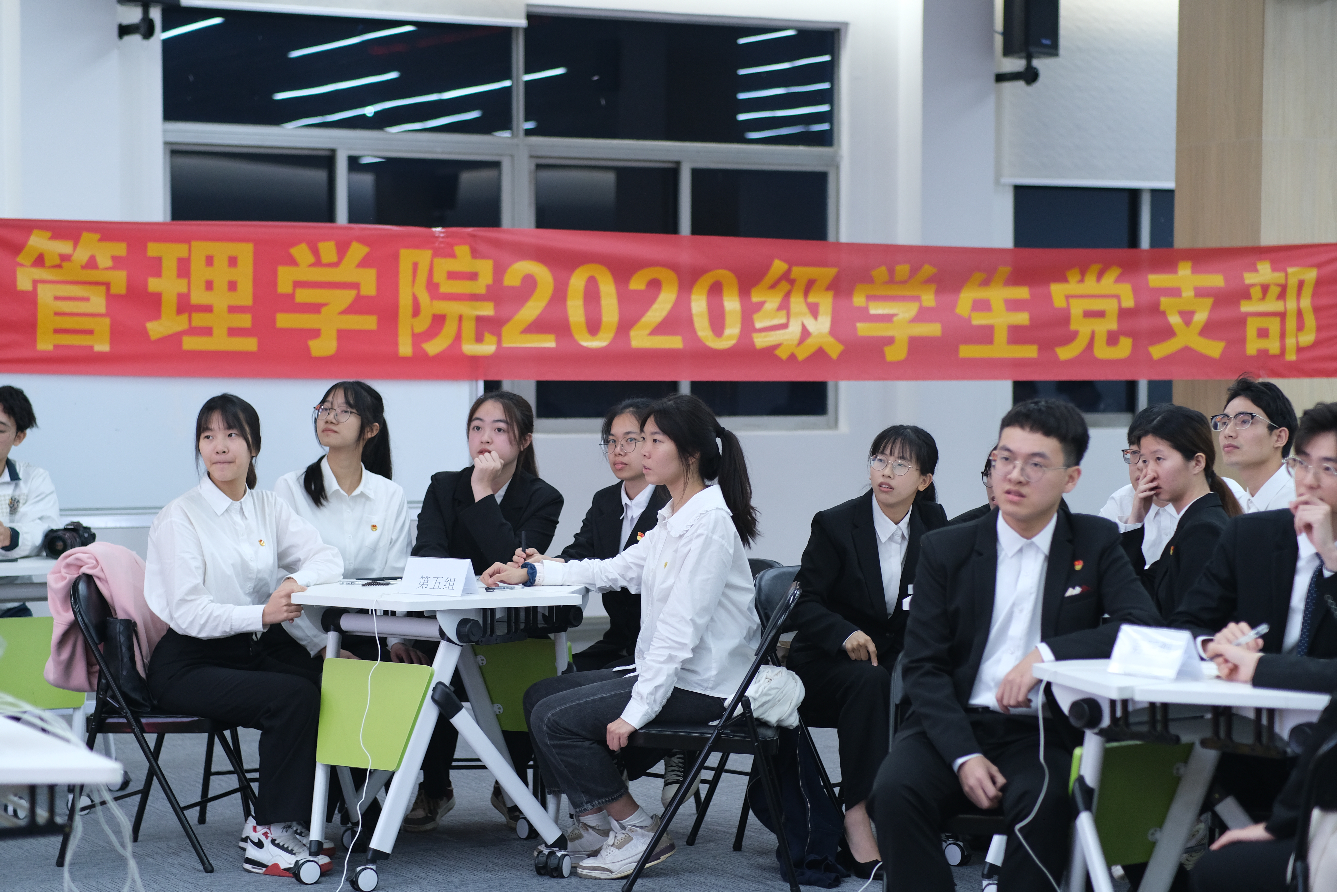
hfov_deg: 24.2
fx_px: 3119
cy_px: 446
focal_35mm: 84
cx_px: 668
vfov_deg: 16.3
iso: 800
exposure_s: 1/125
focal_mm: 56
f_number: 1.8
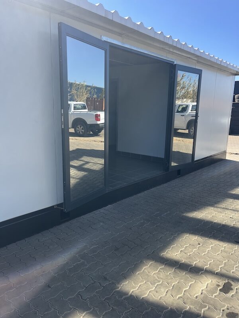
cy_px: 159
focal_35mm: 26
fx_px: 239
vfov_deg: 67.3
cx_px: 120
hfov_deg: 53.1
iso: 50
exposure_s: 1/913
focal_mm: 5.1
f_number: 1.6
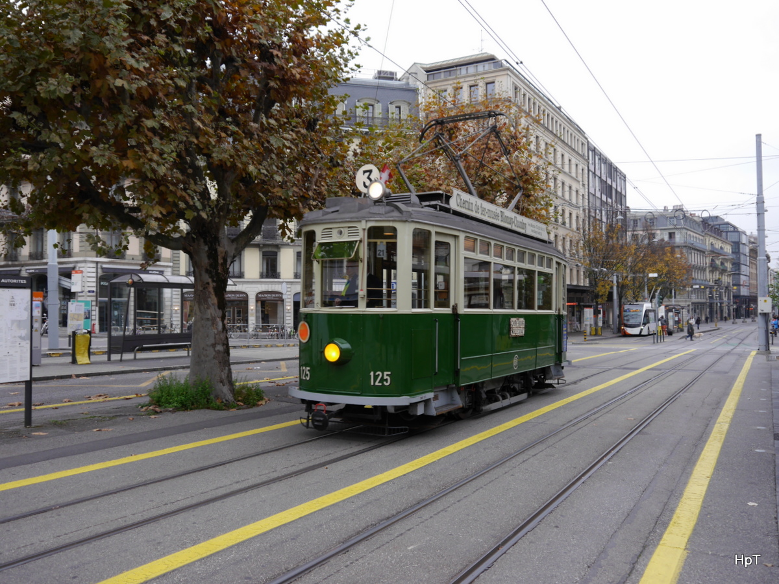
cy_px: 292
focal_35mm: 30
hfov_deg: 60.0
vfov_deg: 46.8
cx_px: 390
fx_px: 675
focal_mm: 15
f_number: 4
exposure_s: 1/160
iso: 160
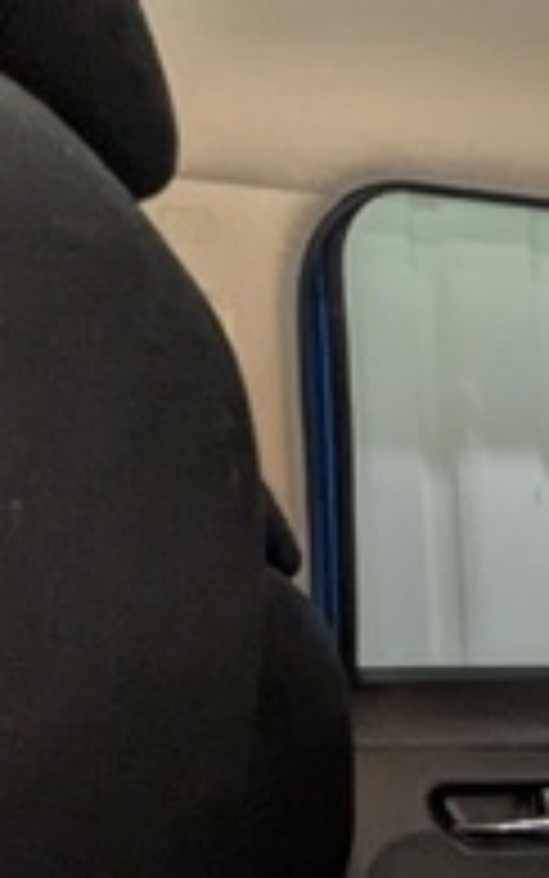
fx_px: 1866
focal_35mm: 78
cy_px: 1292
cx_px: 1030
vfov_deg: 22.2
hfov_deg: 14.4
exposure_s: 1/25
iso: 152
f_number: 2.2
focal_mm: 1.83
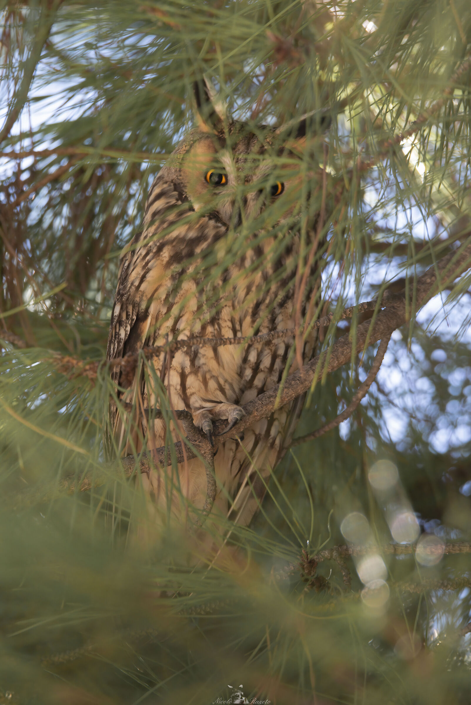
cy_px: 352
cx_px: 236
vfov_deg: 3.7
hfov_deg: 2.5
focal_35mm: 550
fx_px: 10784
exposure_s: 1/800
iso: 2800
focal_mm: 550
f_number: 7.1
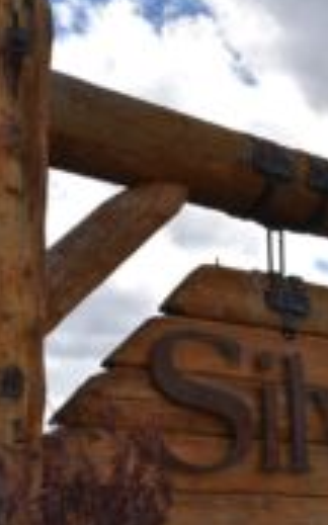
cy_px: 384
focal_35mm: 88
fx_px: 1262
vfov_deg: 23.3
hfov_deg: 14.4
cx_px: 383
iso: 100
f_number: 10
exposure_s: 1/200
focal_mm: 25
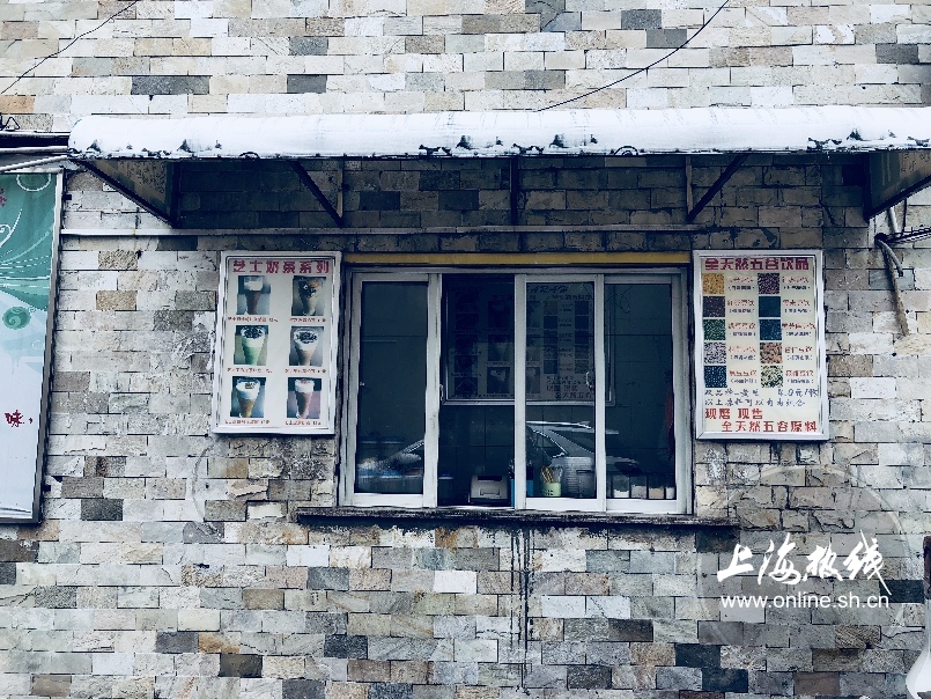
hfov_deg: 63.4
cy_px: 350
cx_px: 466
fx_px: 753
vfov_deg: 49.8
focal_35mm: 28
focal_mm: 4
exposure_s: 1/158
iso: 20
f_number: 1.8
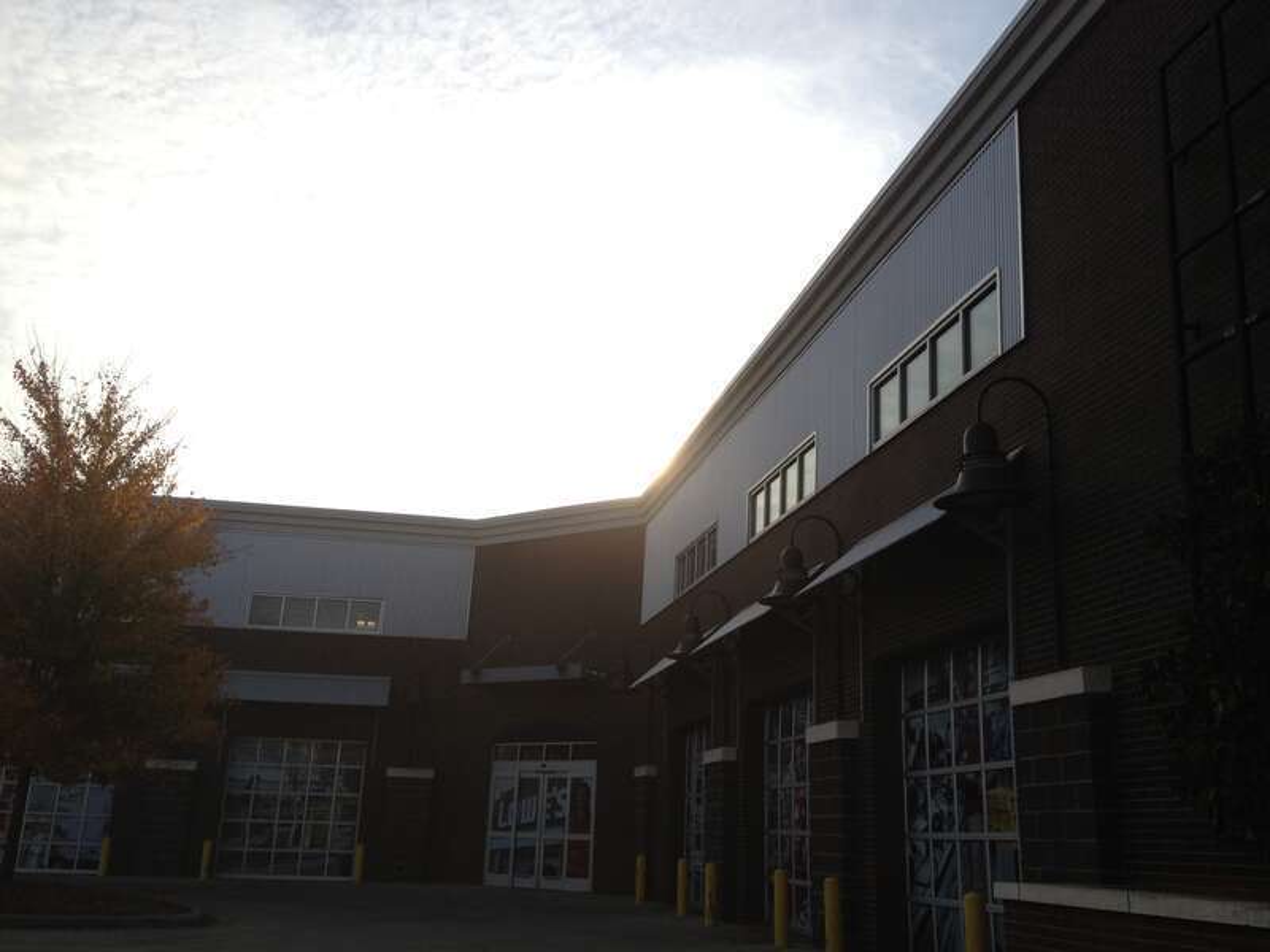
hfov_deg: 52.6
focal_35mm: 35
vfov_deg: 40.7
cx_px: 635
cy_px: 476
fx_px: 1284
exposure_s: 1/1842
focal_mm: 4.28
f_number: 2.4
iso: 64
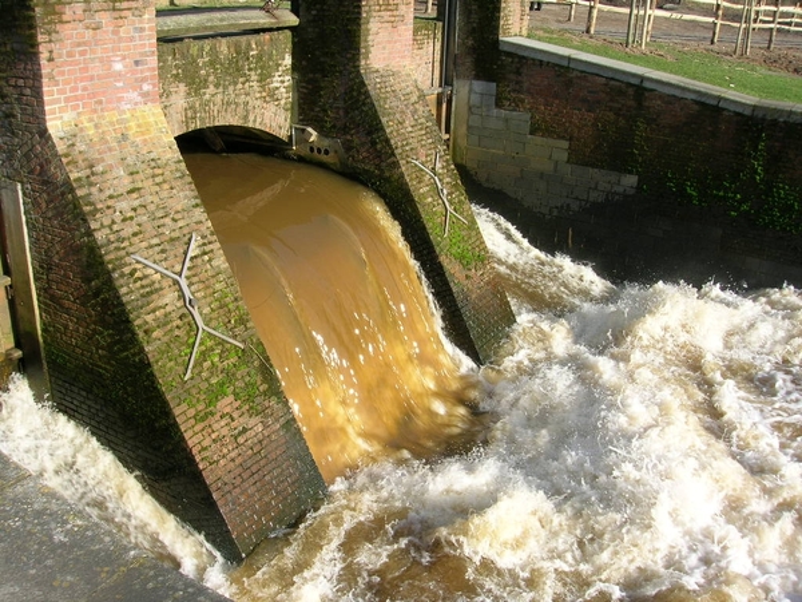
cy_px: 301
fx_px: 788
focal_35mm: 34
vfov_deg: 41.8
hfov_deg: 54.0
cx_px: 401
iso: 50
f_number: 4.9
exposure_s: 1/180
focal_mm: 5.7
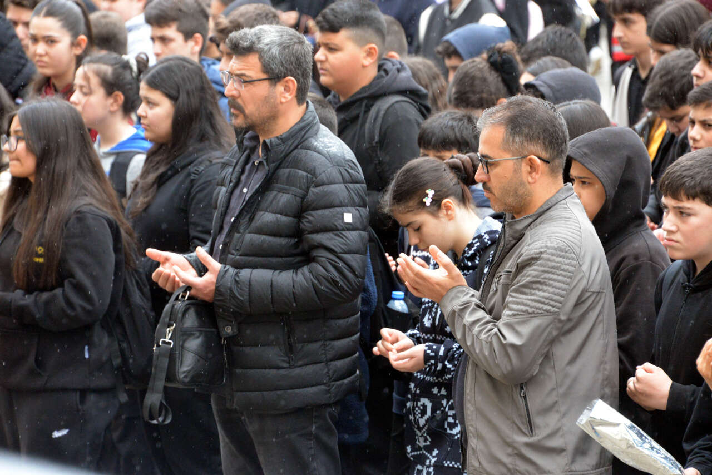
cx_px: 356
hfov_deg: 8.2
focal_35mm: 250
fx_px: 4945
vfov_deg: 5.5
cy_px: 238
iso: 5000
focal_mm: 250
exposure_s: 1/1000
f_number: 8
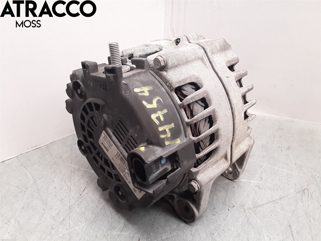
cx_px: 160
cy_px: 120
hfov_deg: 63.4
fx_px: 260
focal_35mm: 28
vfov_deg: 49.7
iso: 80
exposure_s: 1/50
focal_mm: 2.91
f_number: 1.9
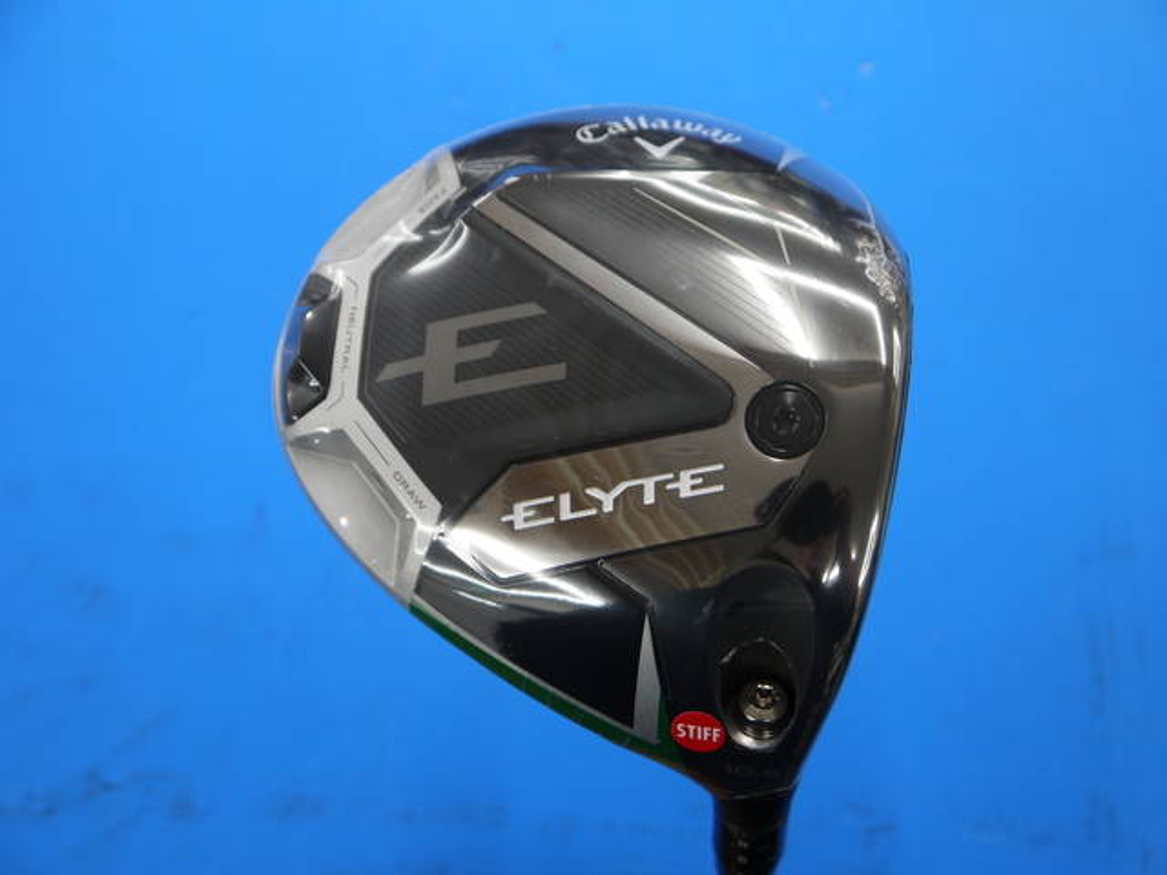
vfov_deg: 31.5
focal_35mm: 46
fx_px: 1551
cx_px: 584
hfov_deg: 41.2
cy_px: 438
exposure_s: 1/60
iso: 200
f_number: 4.4
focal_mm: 23
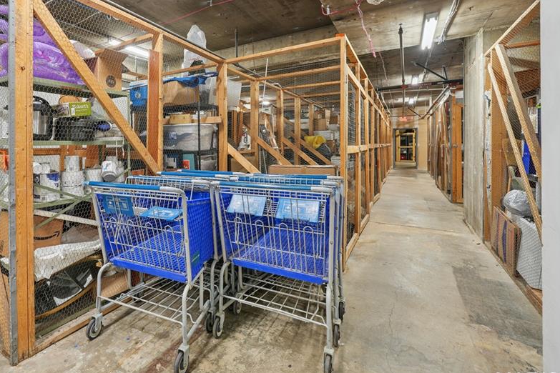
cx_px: 201
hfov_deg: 90.9
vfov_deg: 69.8
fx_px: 264
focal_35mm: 17
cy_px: 151
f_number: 8
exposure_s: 1/2.5
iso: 400
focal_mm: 13
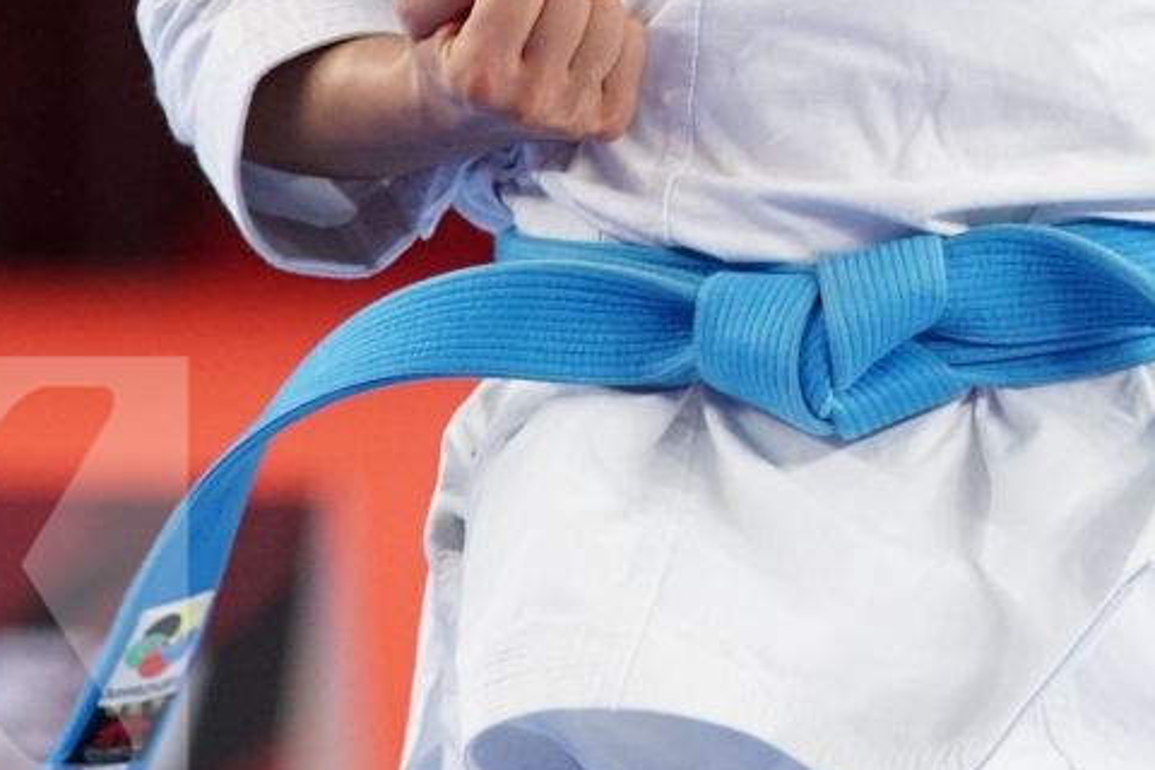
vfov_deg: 1.4
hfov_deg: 2.0
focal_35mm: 1013
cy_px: -279
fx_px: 32498
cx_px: 1595
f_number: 3.2
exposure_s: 1/400
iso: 1000
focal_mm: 180
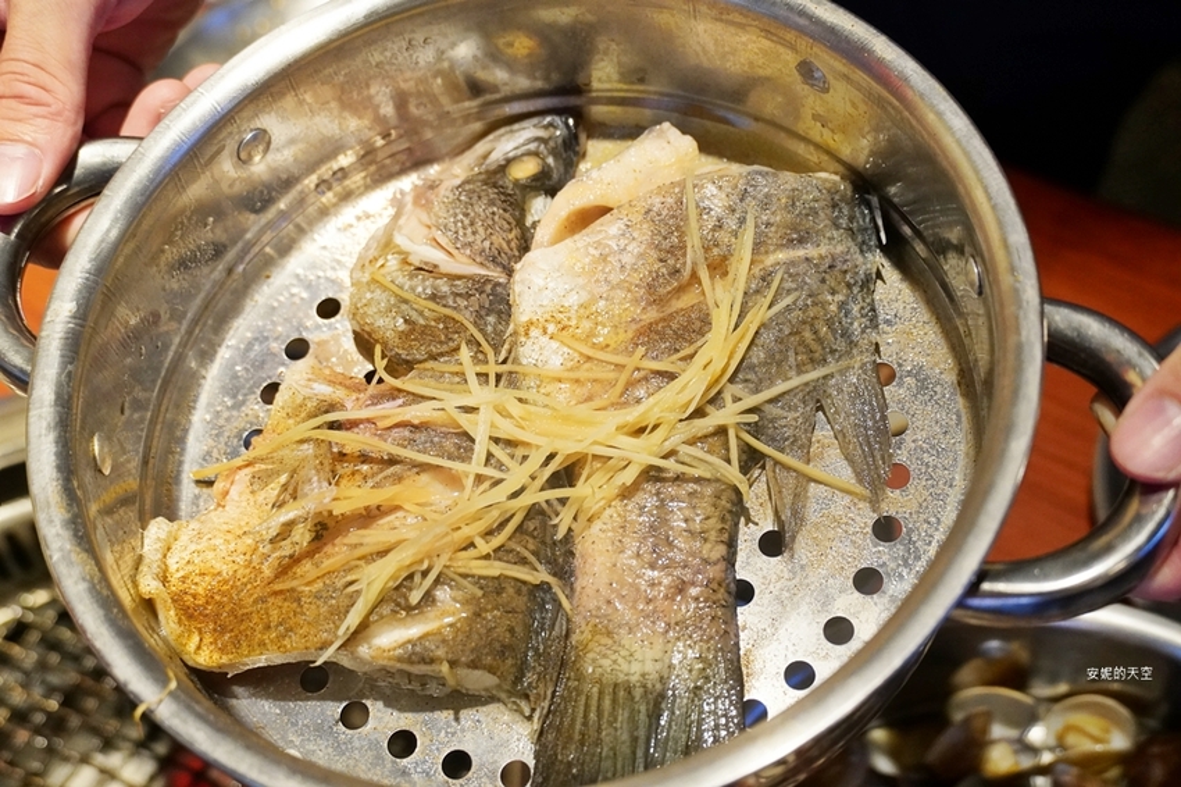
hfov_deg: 37.9
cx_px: 590
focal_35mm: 52
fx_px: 1722
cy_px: 394
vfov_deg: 25.7
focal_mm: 35
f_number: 4.5
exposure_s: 1/40
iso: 3200
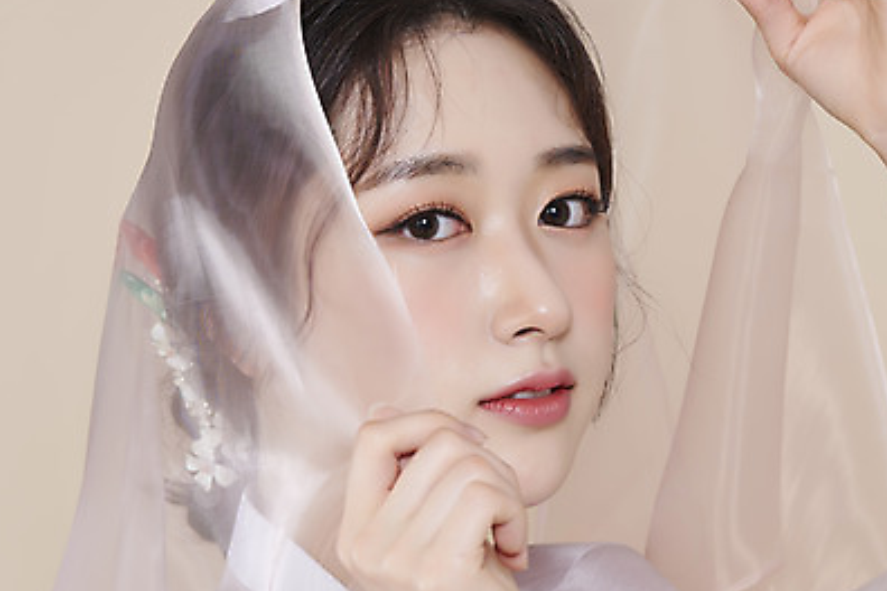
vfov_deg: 8.6
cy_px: 327
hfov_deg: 12.9
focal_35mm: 159
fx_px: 3917
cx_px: 635
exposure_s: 1/125
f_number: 11
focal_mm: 105
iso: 64
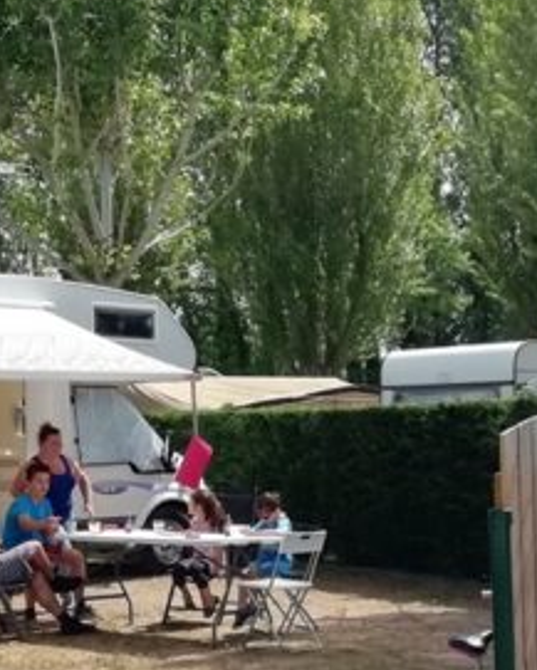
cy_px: 435
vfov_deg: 26.3
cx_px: 250
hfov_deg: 21.3
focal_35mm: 72
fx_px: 1430
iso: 50
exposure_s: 1/1074
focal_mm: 3.46
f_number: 2.2
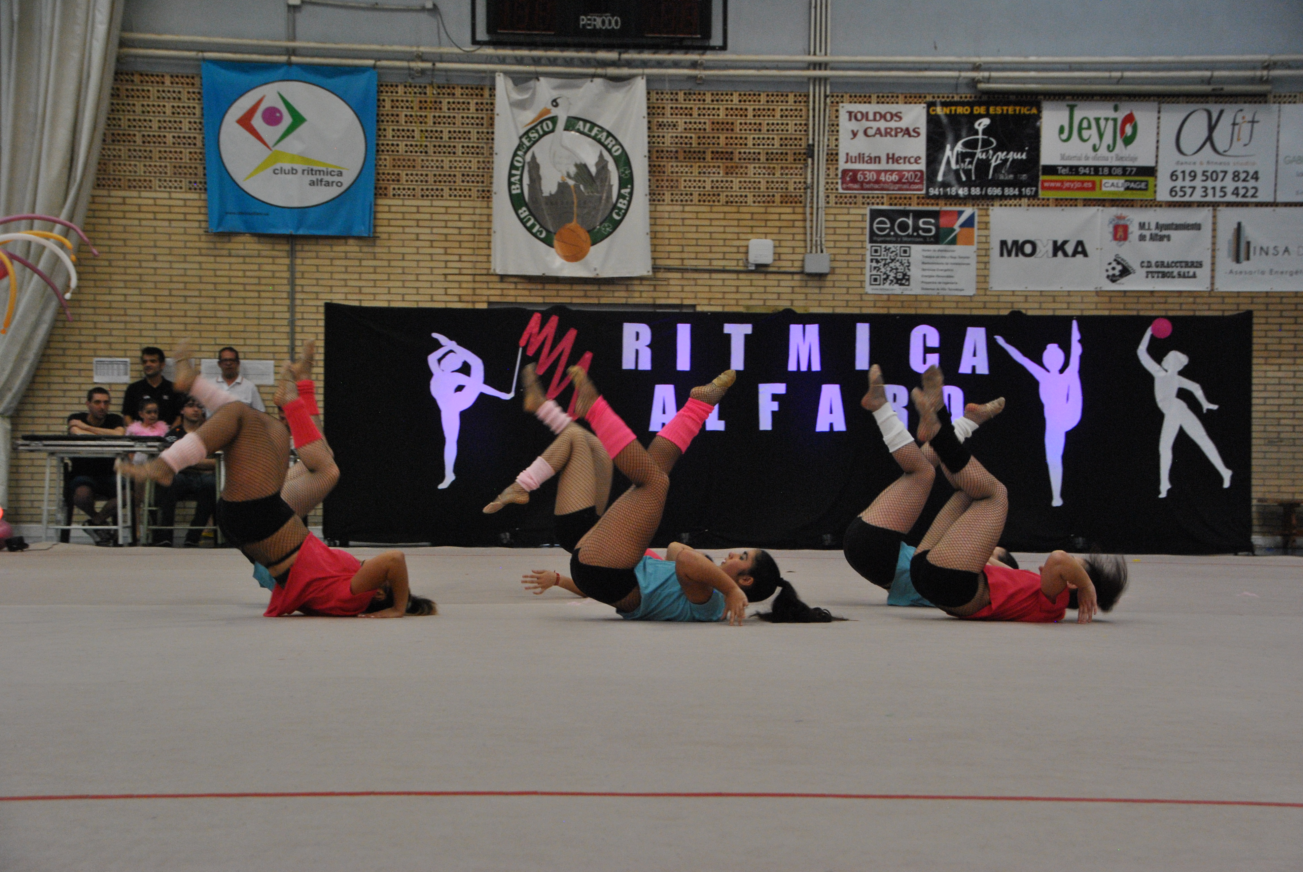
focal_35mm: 69
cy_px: 436
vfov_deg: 19.8
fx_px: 2500
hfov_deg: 29.2
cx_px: 652
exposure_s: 1/160
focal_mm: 46
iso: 800
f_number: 6.3
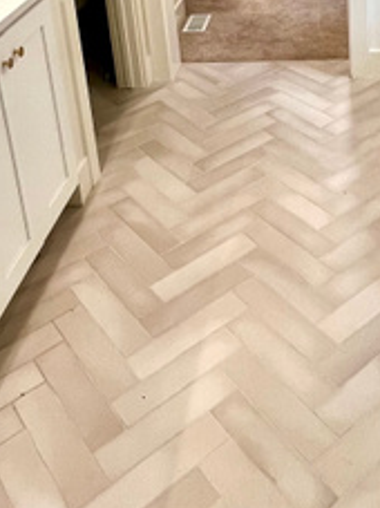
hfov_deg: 32.7
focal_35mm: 44
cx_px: 241
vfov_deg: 36.9
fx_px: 645
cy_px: -38
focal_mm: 1.57
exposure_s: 1/120
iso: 160
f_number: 1.8
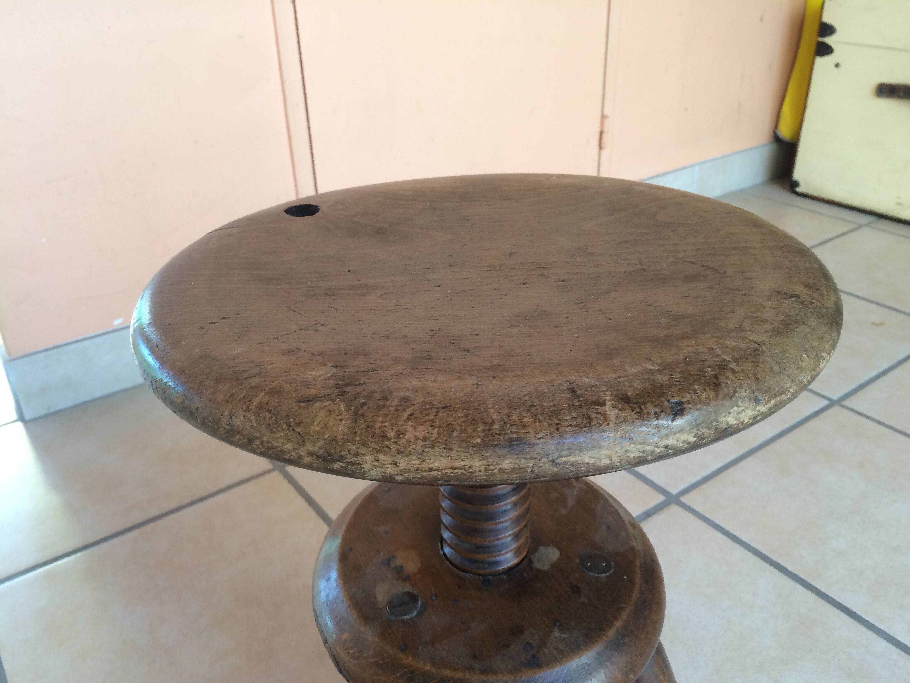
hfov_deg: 61.7
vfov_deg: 48.2
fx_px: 762
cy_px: 342
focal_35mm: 29
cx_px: 455
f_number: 2.2
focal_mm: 4.15
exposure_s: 1/33
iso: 40
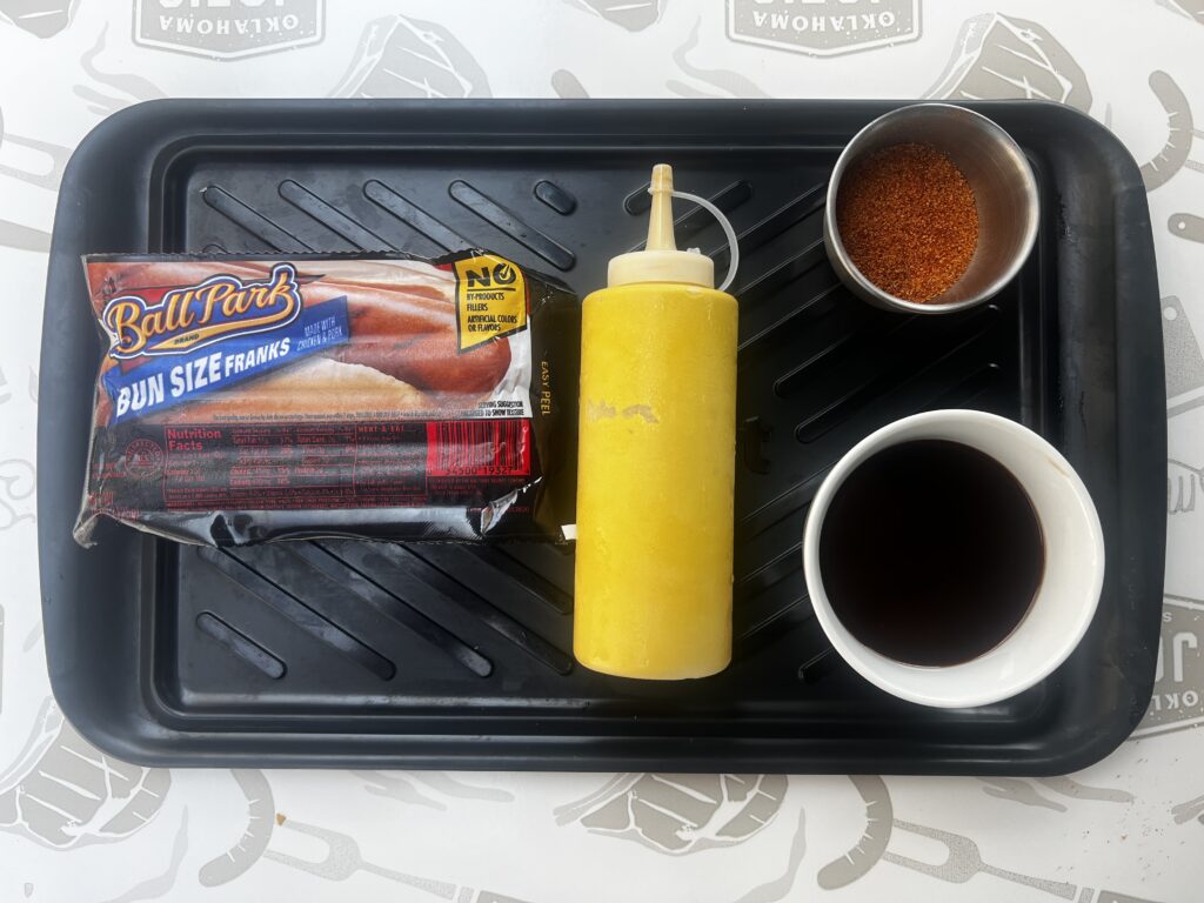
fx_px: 904
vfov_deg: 53.1
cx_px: 602
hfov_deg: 67.3
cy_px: 452
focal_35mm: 26
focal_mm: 5.7
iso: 50
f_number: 1.5
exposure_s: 1/572
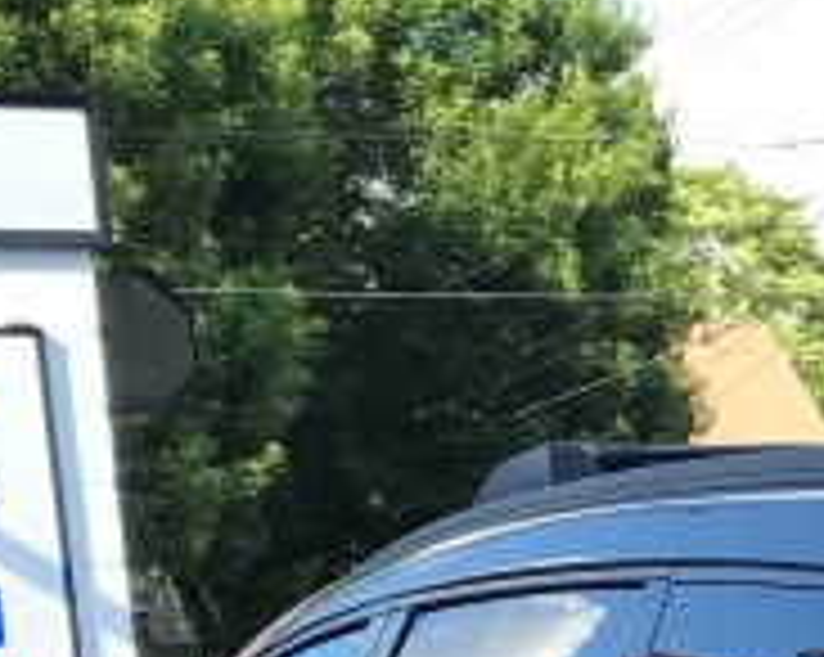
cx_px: 1409
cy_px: 1440
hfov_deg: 11.8
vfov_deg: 9.3
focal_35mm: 153
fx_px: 3727
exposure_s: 1/570
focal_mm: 3.99
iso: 20
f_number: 1.8
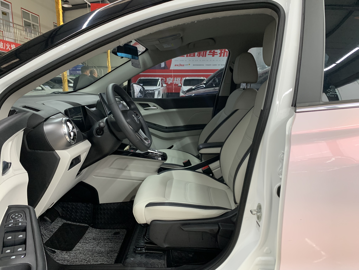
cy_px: 135
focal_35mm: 26
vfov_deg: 53.1
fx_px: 270
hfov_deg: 67.3
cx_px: 180
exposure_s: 1/60
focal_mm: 4.25
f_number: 1.8
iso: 160
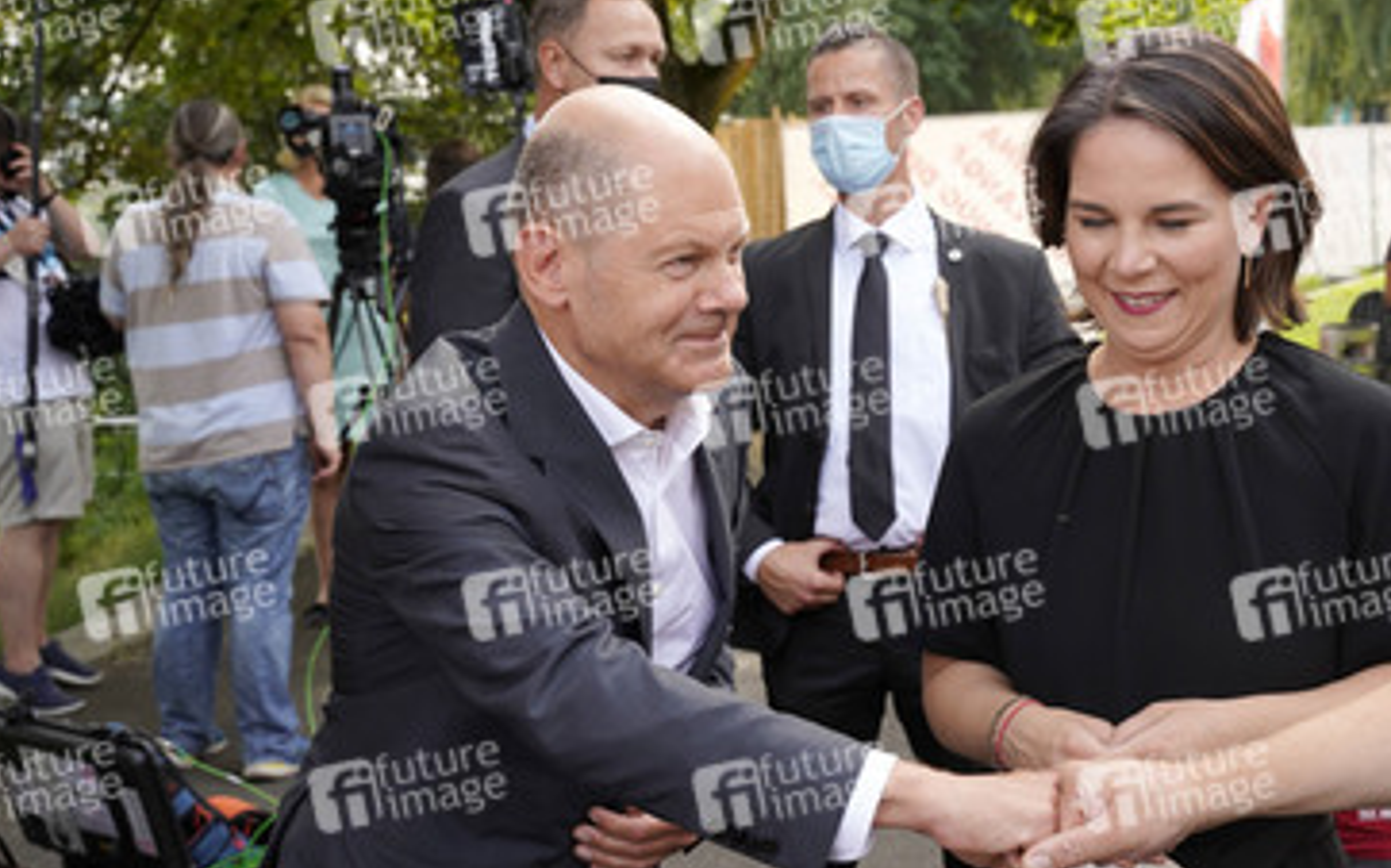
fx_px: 1971
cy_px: 499
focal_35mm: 52
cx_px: 843
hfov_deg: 38.7
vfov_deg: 24.8
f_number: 6.3
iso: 250
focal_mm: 41
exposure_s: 1/200
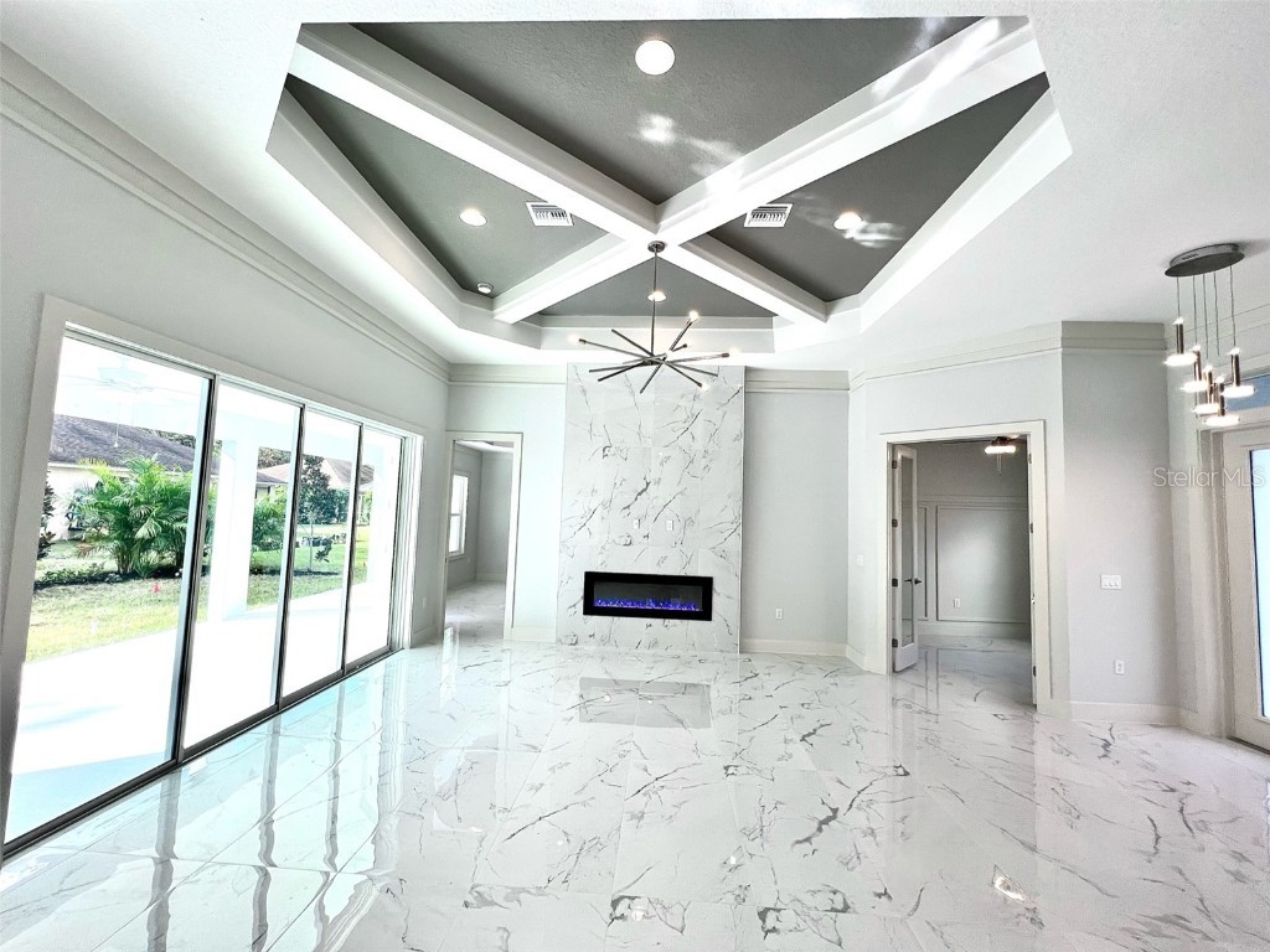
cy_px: 476
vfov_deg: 89.9
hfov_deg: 106.2
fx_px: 477
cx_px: 635
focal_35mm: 13
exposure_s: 1/165
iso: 32
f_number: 1.8
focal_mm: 1.57
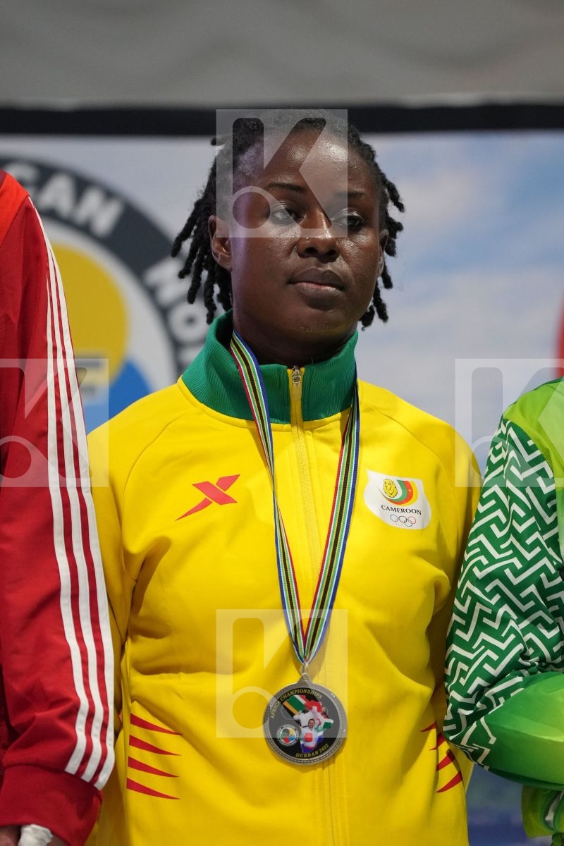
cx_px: 282
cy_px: 423
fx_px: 7049
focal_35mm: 300
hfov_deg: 4.6
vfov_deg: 6.9
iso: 2500
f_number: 2.8
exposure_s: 1/250
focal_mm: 200
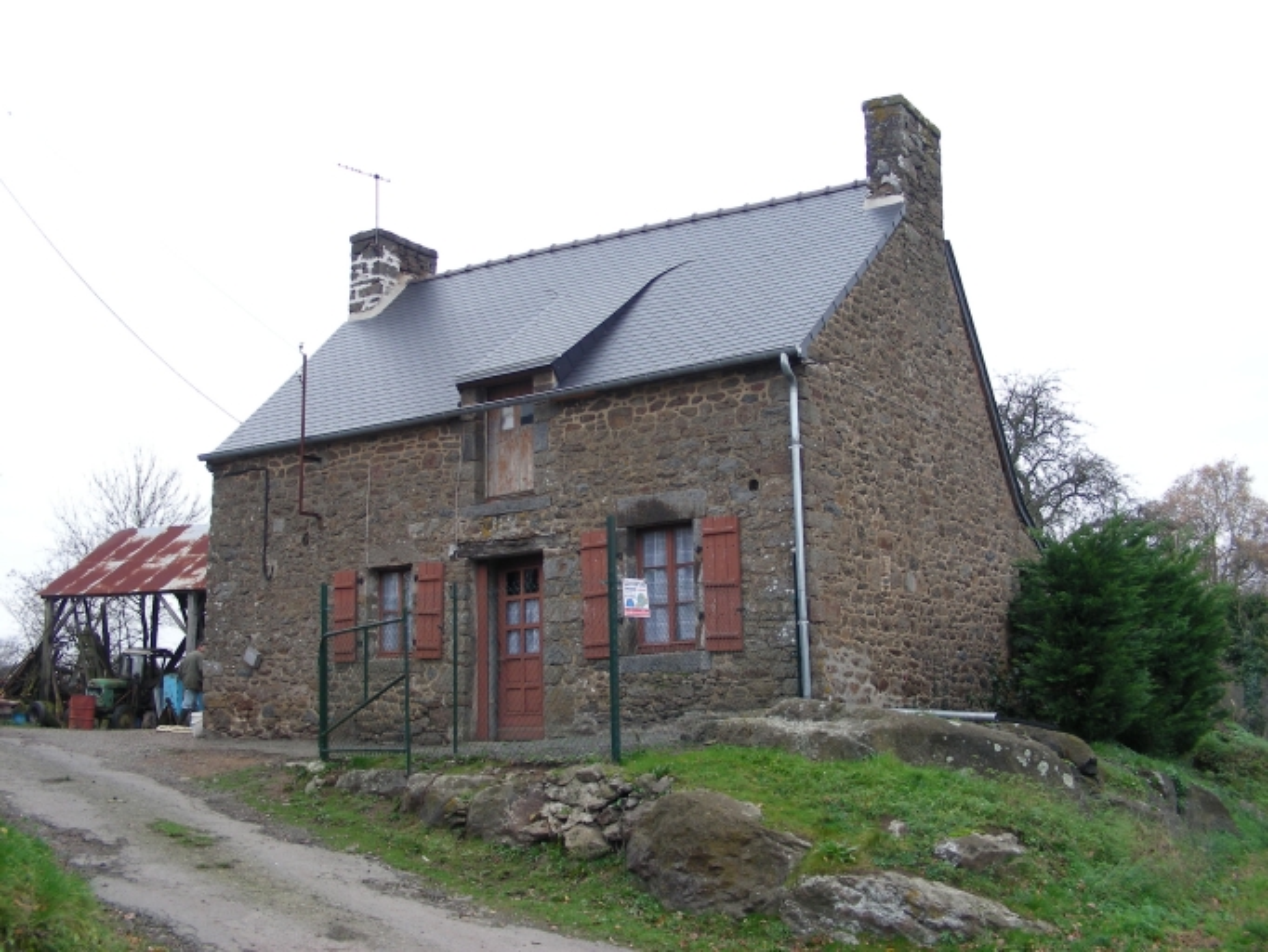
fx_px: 1392
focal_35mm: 38
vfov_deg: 37.7
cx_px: 634
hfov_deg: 49.0
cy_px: 476
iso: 50
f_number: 3.5
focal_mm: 6.3
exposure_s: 1/47
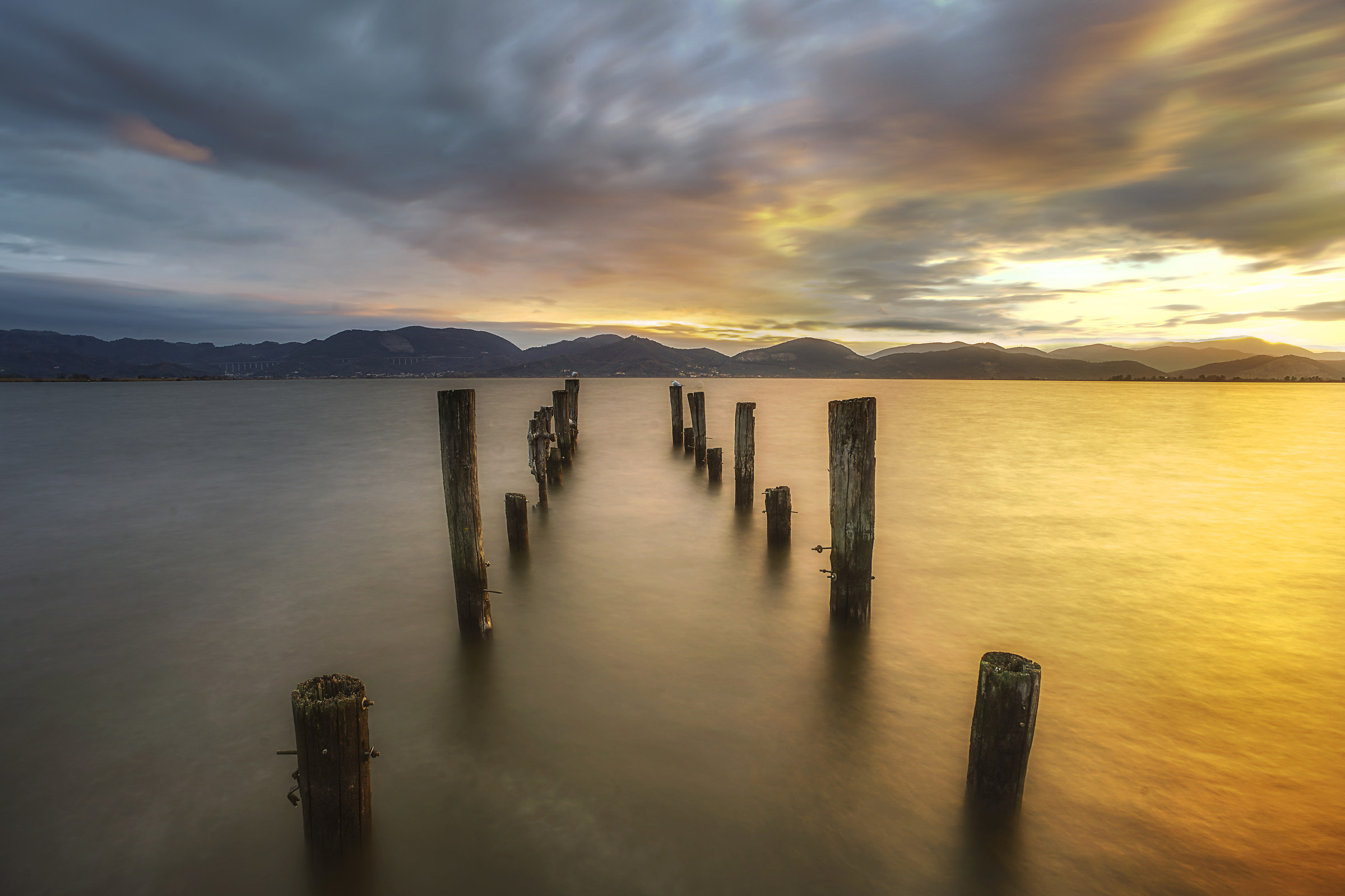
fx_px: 747
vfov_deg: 61.9
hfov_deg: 84.0
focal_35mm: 20
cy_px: 448
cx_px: 672
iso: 64
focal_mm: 20
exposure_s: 1/1.25
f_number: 13
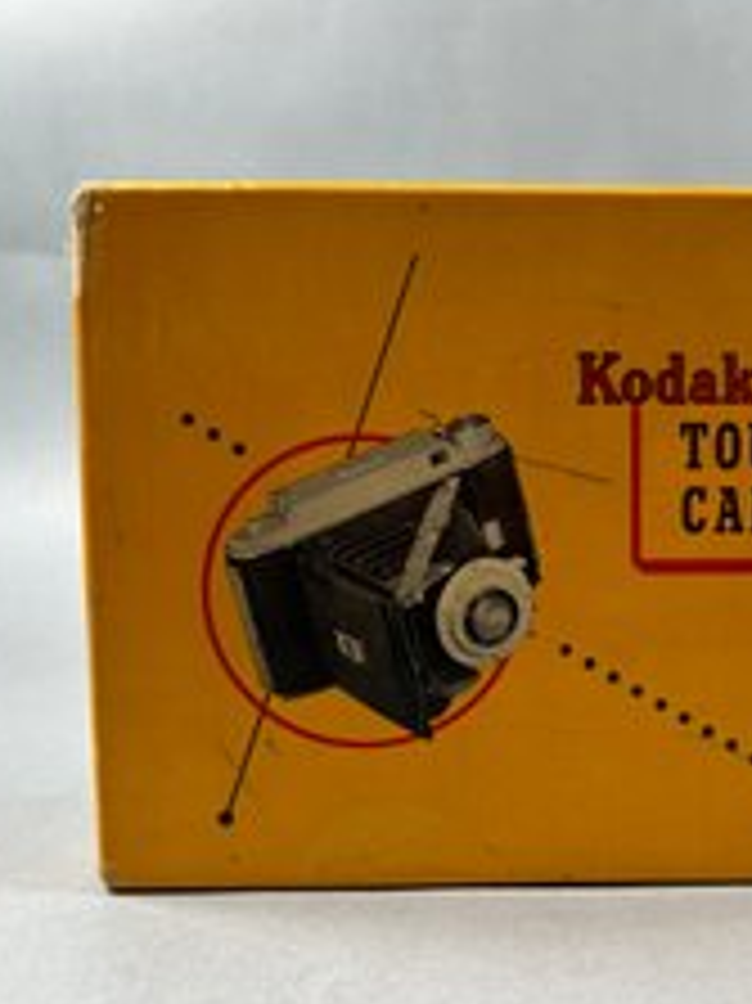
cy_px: 552
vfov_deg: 46.8
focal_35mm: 40
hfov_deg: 34.4
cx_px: 637
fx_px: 1160
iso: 50
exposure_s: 1/359
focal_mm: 5.7
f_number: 1.5
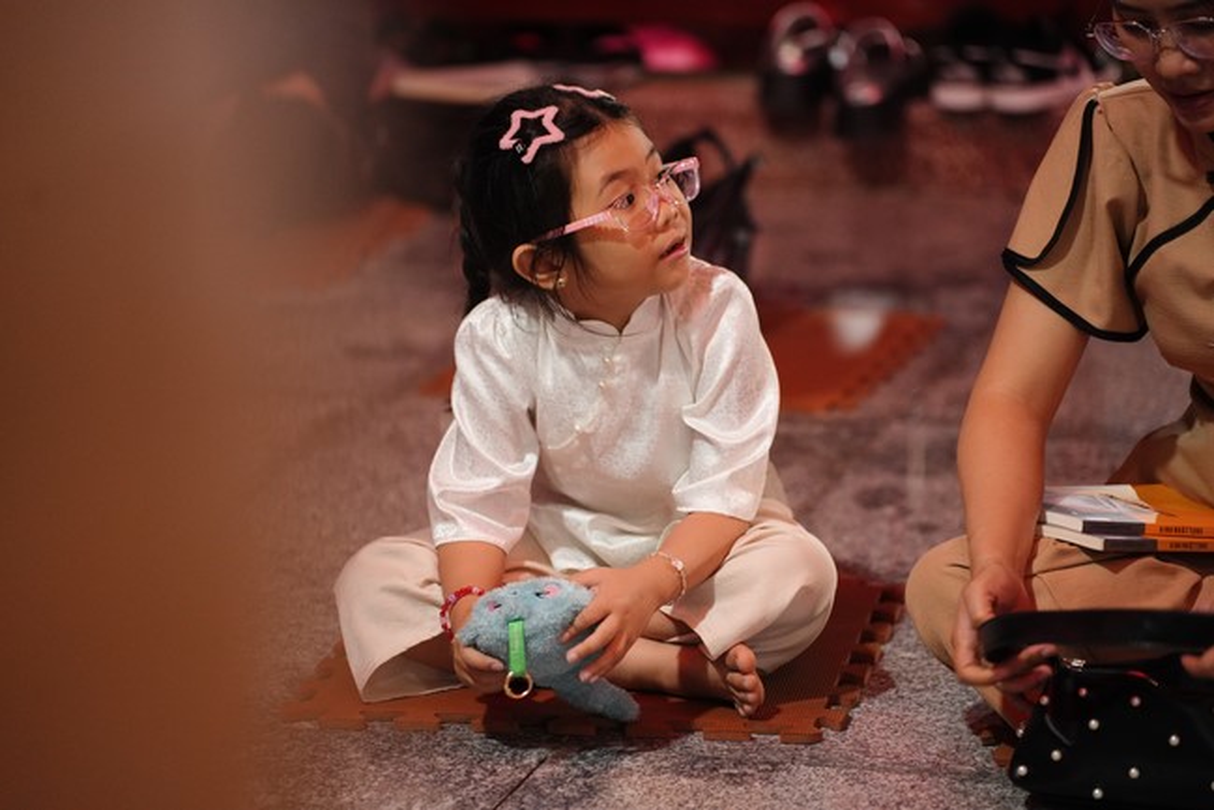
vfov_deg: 9.2
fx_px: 5059
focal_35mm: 150
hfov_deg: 13.7
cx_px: 607
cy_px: 405
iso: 4000
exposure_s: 1/60
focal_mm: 150
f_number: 2.8
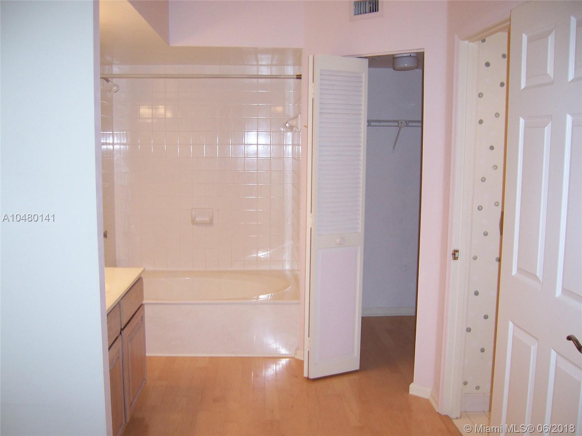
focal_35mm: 36
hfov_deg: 51.4
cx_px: 291
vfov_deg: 39.7
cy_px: 218
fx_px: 605
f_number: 2.8
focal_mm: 6.2
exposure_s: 1/60
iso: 125
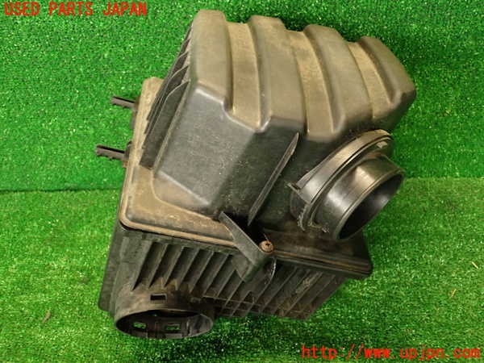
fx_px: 447
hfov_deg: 56.8
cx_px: 242
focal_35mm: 32
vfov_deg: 44.2
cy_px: 182
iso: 400
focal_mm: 5.79
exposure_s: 1/30
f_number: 2.4
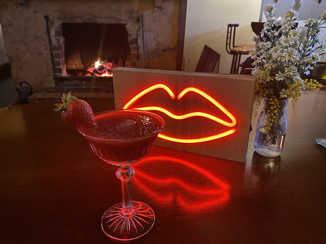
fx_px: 245
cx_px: 163
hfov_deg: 67.3
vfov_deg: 53.1
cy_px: 122
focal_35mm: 26
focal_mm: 4.25
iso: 400
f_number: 1.8
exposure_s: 1/13
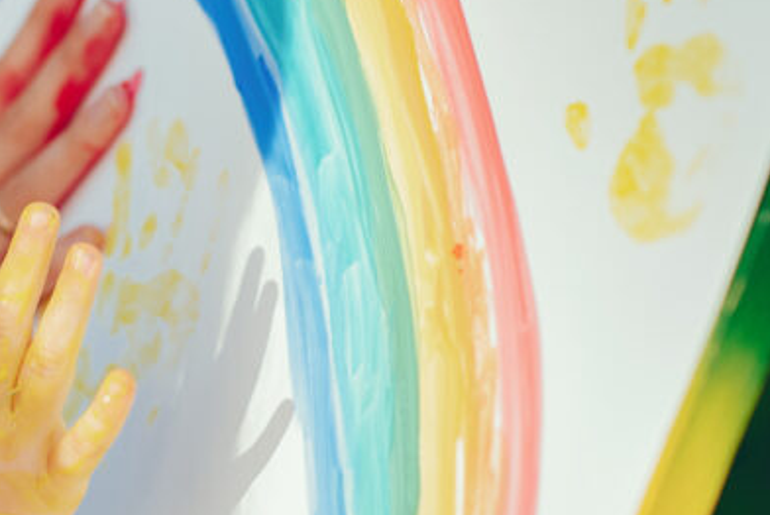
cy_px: 375
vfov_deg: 6.2
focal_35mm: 222
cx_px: -16
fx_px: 4752
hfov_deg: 9.2
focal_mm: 85
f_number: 2.8
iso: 100
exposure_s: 1/320
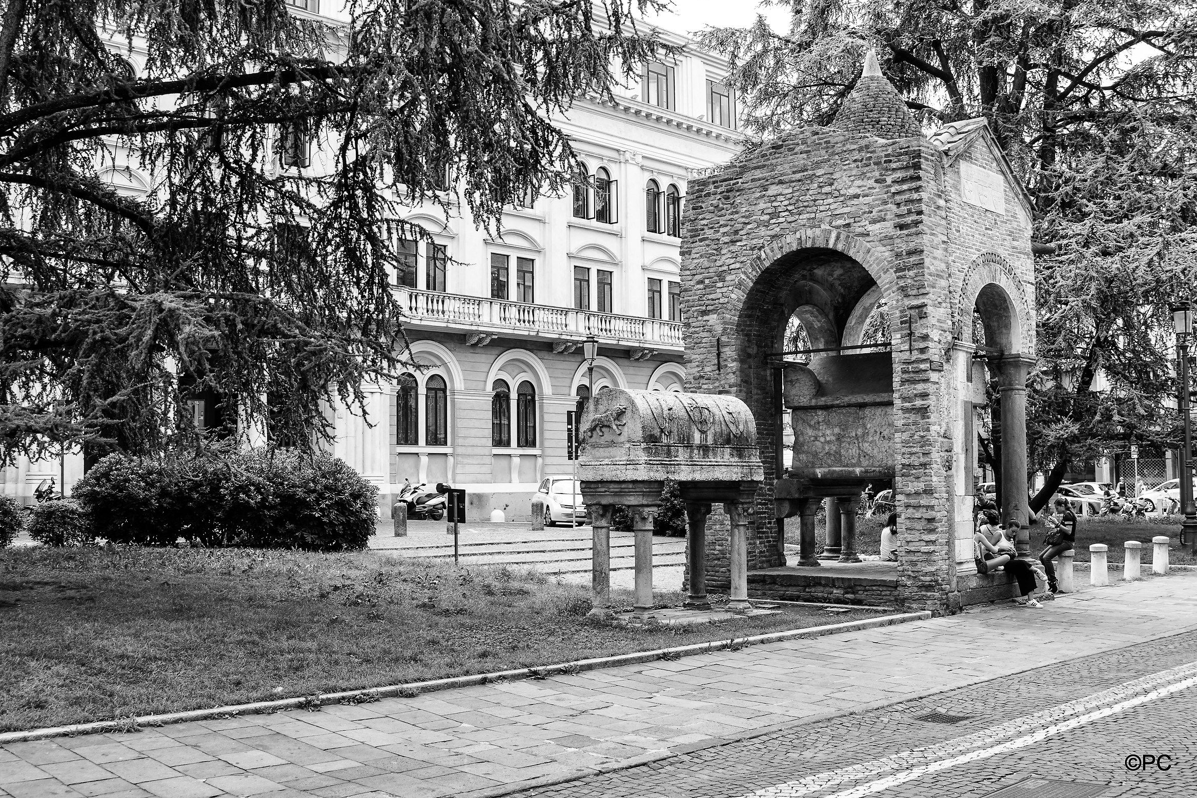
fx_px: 1230
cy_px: 390
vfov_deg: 35.9
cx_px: 582
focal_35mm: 37
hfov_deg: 51.9
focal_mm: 24
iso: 100
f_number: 5
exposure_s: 1/100
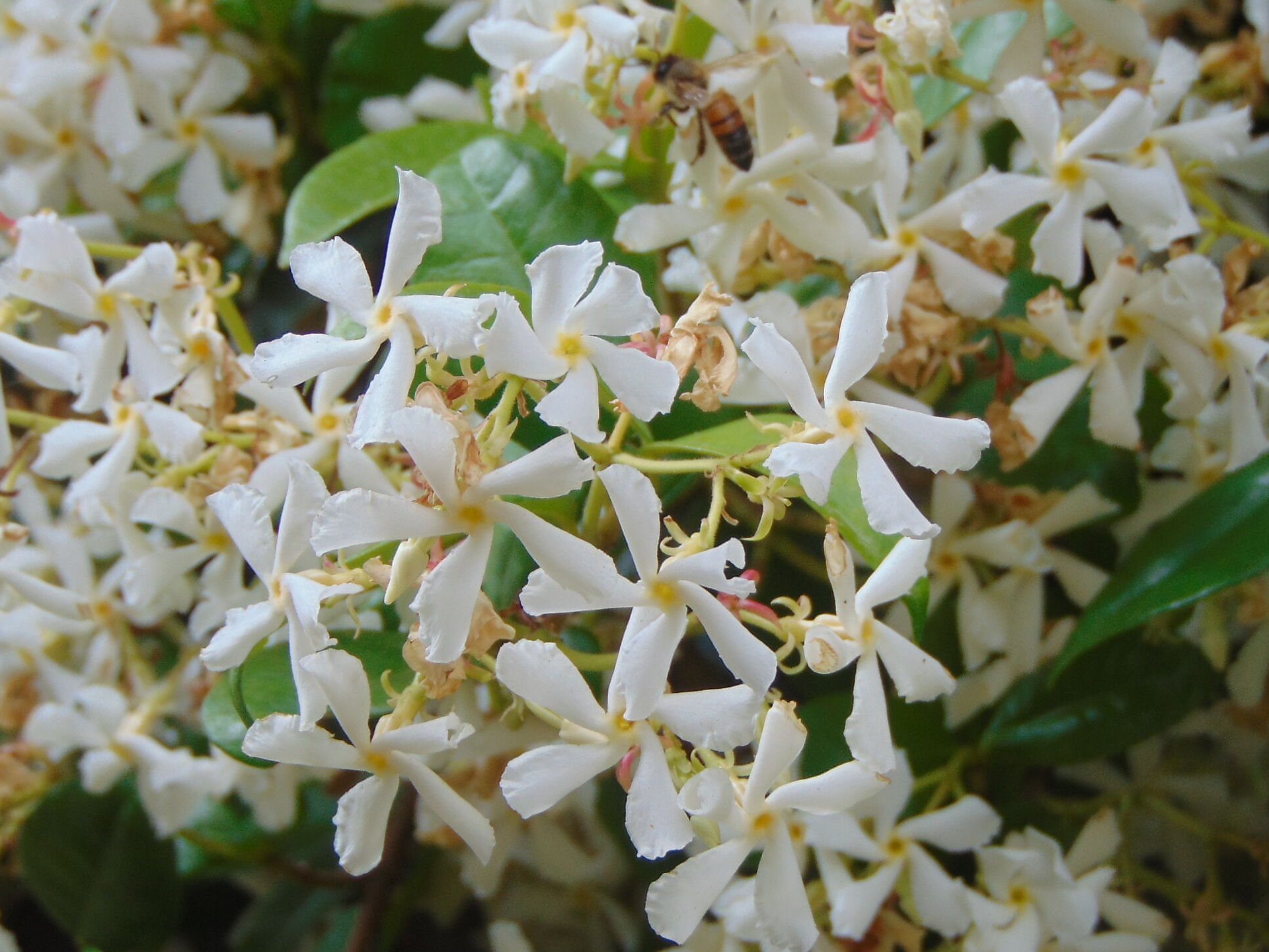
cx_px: 791
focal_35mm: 135
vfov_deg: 11.0
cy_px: 581
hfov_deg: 14.6
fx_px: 4949
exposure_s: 1/320
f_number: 3.9
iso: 80
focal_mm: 19.4
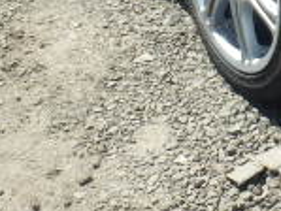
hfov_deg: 15.3
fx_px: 975
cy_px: -198
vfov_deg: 11.3
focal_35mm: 120
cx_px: 404
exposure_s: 1/500
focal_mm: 5
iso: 125
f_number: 3.9
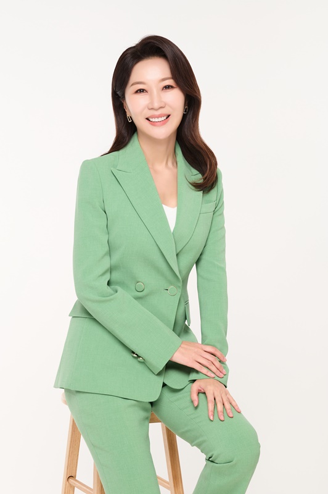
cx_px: 164
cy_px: 247
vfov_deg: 18.6
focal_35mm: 110
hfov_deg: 12.4
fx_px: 1506
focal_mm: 110
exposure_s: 1/125
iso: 100
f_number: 7.1
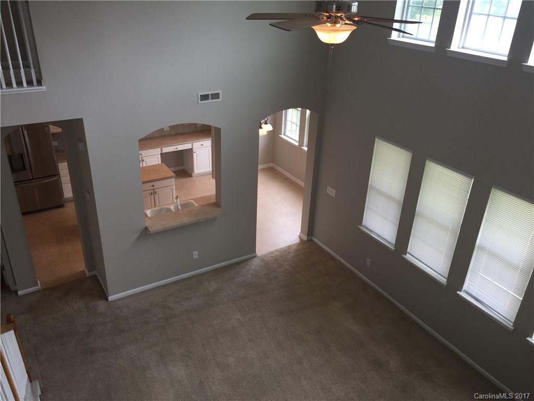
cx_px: 267
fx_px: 447
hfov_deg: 61.7
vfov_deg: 48.2
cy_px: 200
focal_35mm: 29
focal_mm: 4.15
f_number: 2.2
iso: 32
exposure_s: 1/60
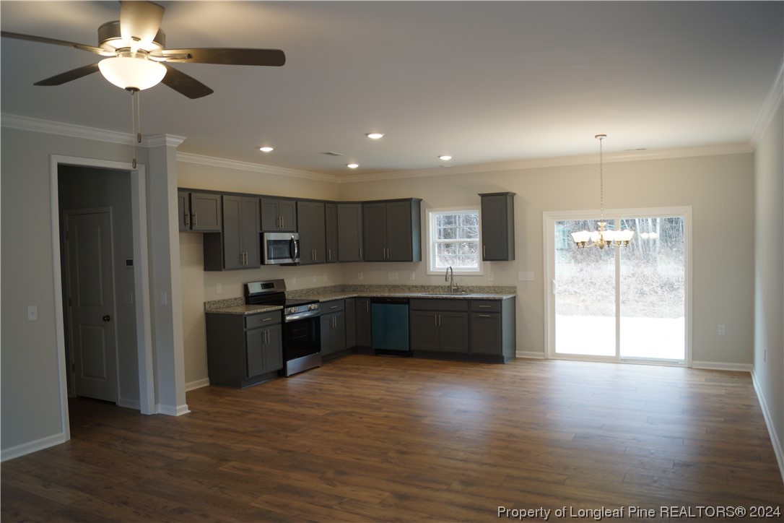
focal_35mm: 27
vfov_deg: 47.9
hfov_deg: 67.4
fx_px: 588
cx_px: 392
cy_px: 262
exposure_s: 1/60
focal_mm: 18
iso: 160
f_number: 4
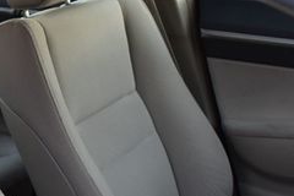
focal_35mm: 96
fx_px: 784
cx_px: -49
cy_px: 162
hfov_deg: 20.1
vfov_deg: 14.2
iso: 400
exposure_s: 1/20
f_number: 6.3
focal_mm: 24
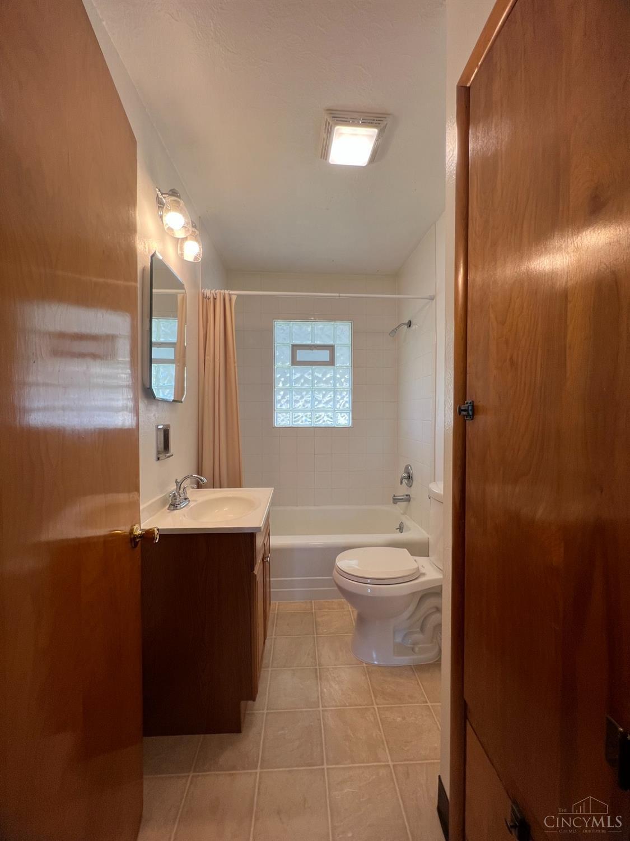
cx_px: 315
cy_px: 420
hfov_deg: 89.9
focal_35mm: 13
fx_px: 315
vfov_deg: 106.2
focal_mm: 1.57
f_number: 1.8
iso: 64
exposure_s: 1/120
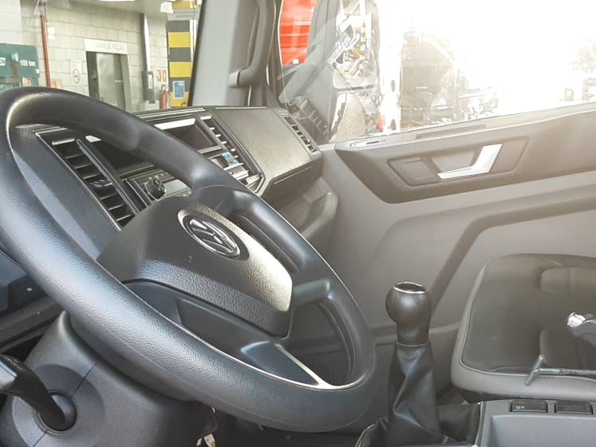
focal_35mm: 54
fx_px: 930
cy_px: 351
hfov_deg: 35.5
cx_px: 313
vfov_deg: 26.6
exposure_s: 1/40
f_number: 1.9
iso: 89
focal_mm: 2.9
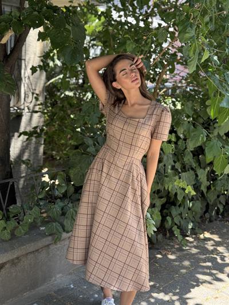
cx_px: 114
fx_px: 423
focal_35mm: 48
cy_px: 152
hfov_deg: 30.3
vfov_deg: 39.6
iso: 64
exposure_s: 1/275
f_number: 1.78
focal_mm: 6.76
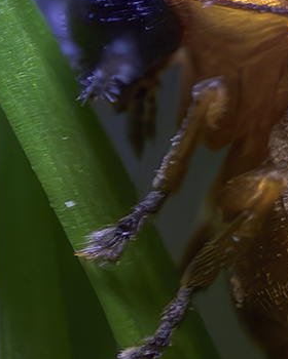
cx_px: 150
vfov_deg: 7.2
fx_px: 2855
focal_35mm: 268
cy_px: 280
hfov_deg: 5.8
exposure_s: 5
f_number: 16
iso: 2500
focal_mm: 50
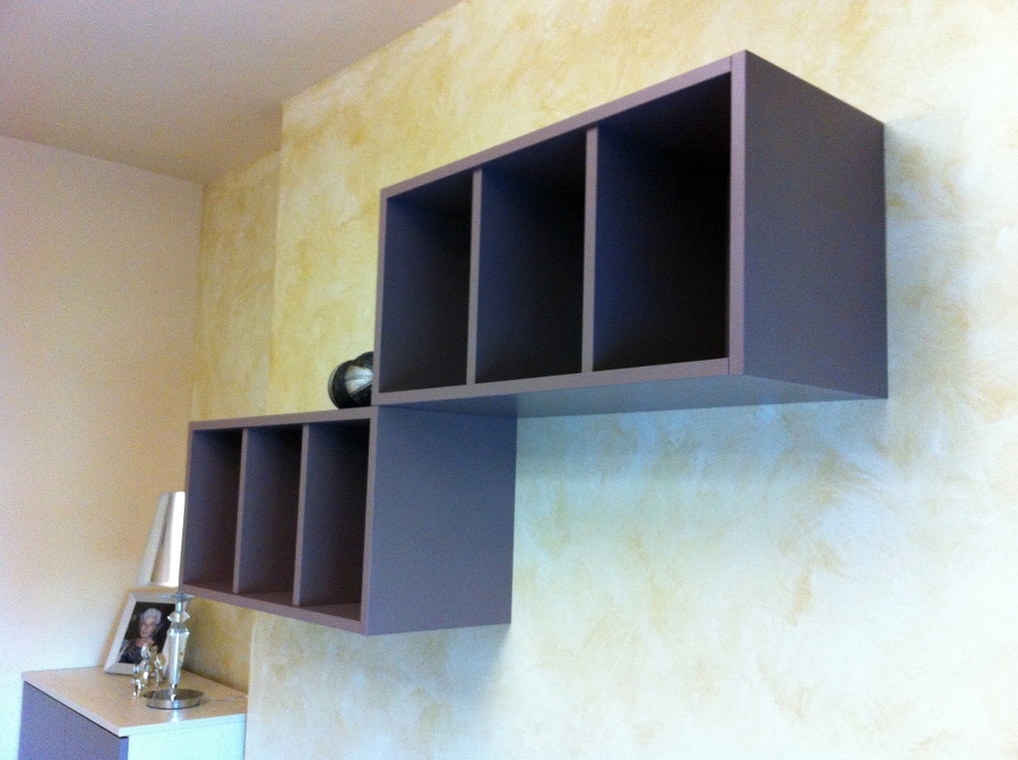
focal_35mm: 35
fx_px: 1028
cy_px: 380
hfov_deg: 52.7
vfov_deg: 40.6
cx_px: 509
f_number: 2.8
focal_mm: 3.85
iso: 250
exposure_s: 1/15
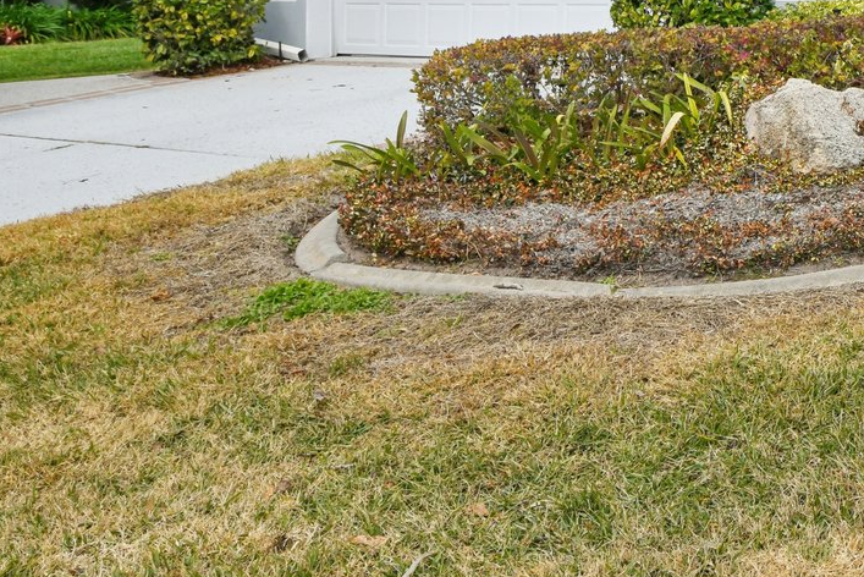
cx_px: 1187
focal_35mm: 55
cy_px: -102
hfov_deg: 28.2
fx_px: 1320
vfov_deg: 22.8
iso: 400
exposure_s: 1/800
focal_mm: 19
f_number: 8
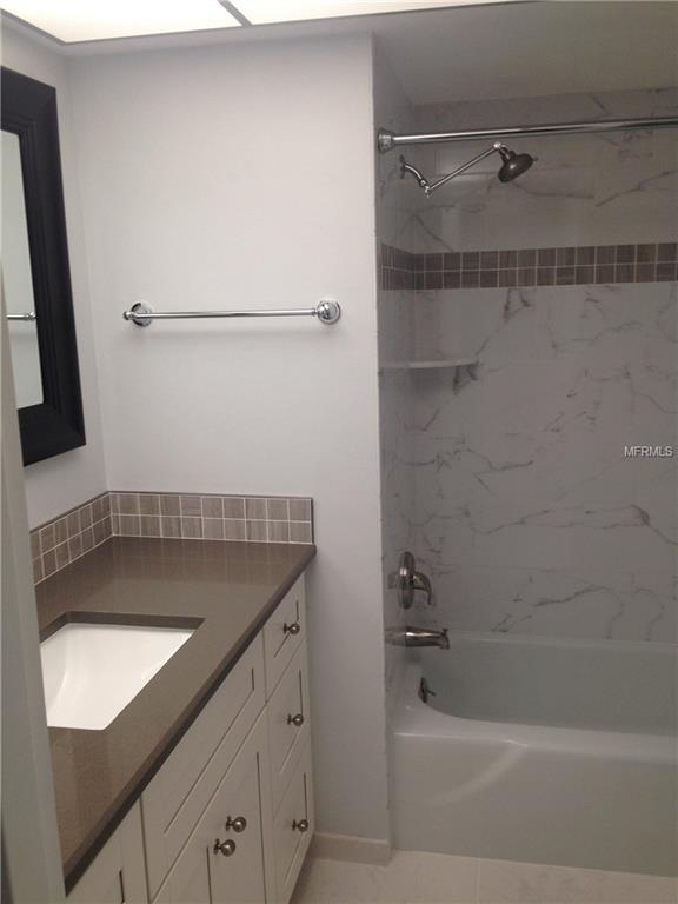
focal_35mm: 33
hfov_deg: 42.9
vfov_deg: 55.4
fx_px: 862
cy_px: 452
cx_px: 339
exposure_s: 1/24
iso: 50
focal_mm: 4.12
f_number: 2.4
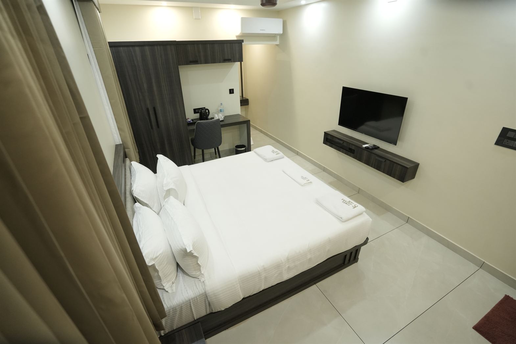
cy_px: 172
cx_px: 258
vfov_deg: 73.7
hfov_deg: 96.7
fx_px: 229
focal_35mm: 16
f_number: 4
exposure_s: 1/50
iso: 3200
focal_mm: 16
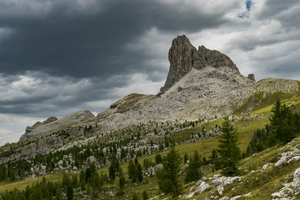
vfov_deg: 35.5
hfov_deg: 51.3
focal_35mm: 38
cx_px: 150
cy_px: 100
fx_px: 312
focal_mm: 25
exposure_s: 1/125
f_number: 16
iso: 200
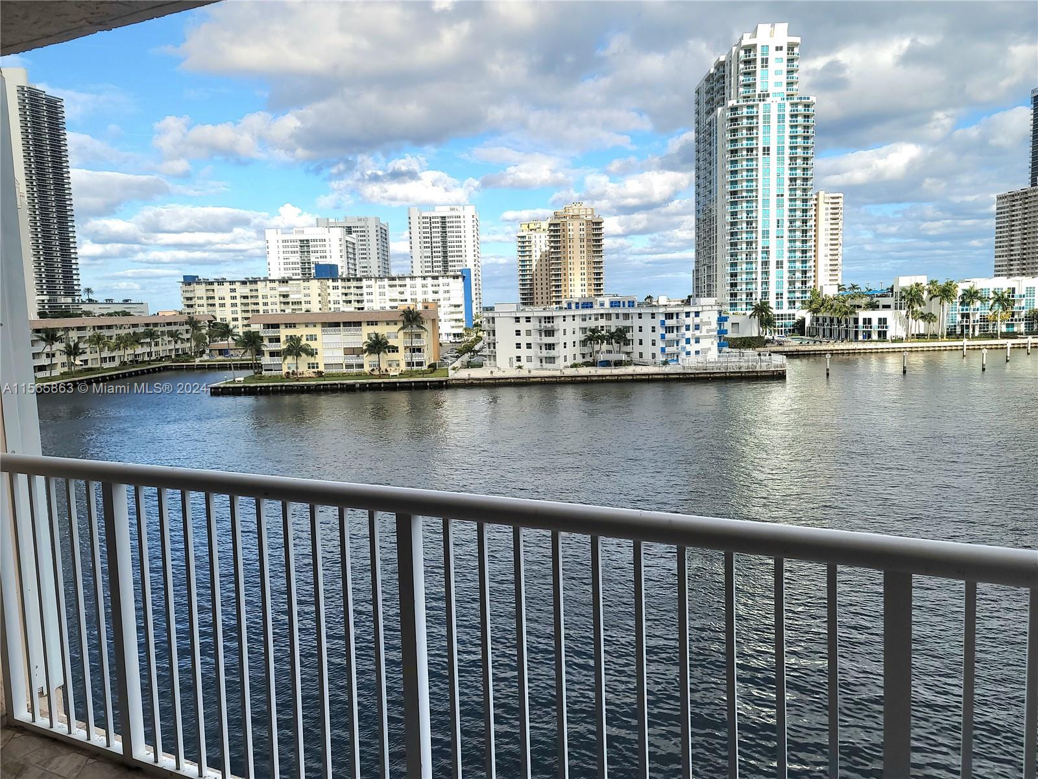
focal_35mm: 25
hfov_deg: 69.4
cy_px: 390
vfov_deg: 54.9
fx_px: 750
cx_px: 519
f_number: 1.8
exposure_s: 1/769
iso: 20
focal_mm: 7
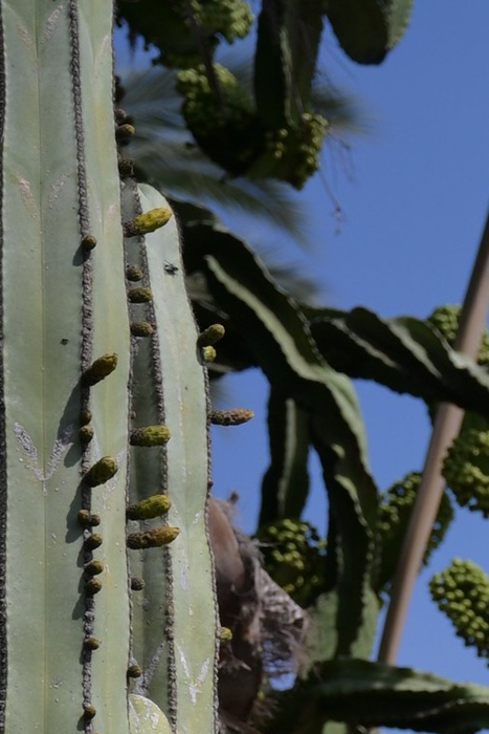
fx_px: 4908
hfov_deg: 5.5
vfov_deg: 8.1
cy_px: 1584
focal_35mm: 241
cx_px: 1133
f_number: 3.5
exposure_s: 1/2500
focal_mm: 44
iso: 100
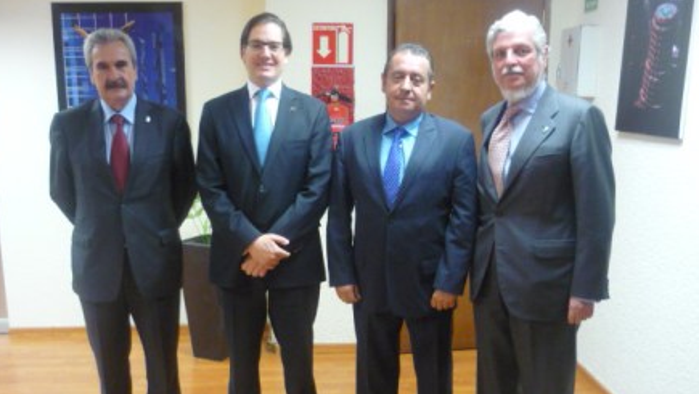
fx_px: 686
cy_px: 267
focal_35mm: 37
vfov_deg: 31.7
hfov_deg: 54.0
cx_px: 342
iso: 400
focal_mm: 5.5
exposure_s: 1/20
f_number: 2.8
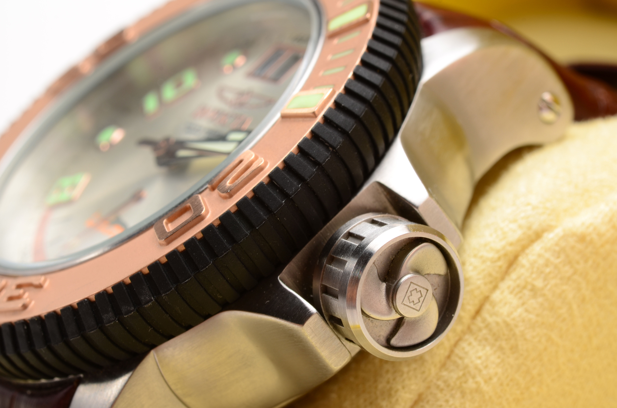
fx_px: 1539
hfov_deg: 22.7
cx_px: 308
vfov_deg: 15.1
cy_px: 204
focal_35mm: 90
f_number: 16
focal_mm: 60
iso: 100
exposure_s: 1/160
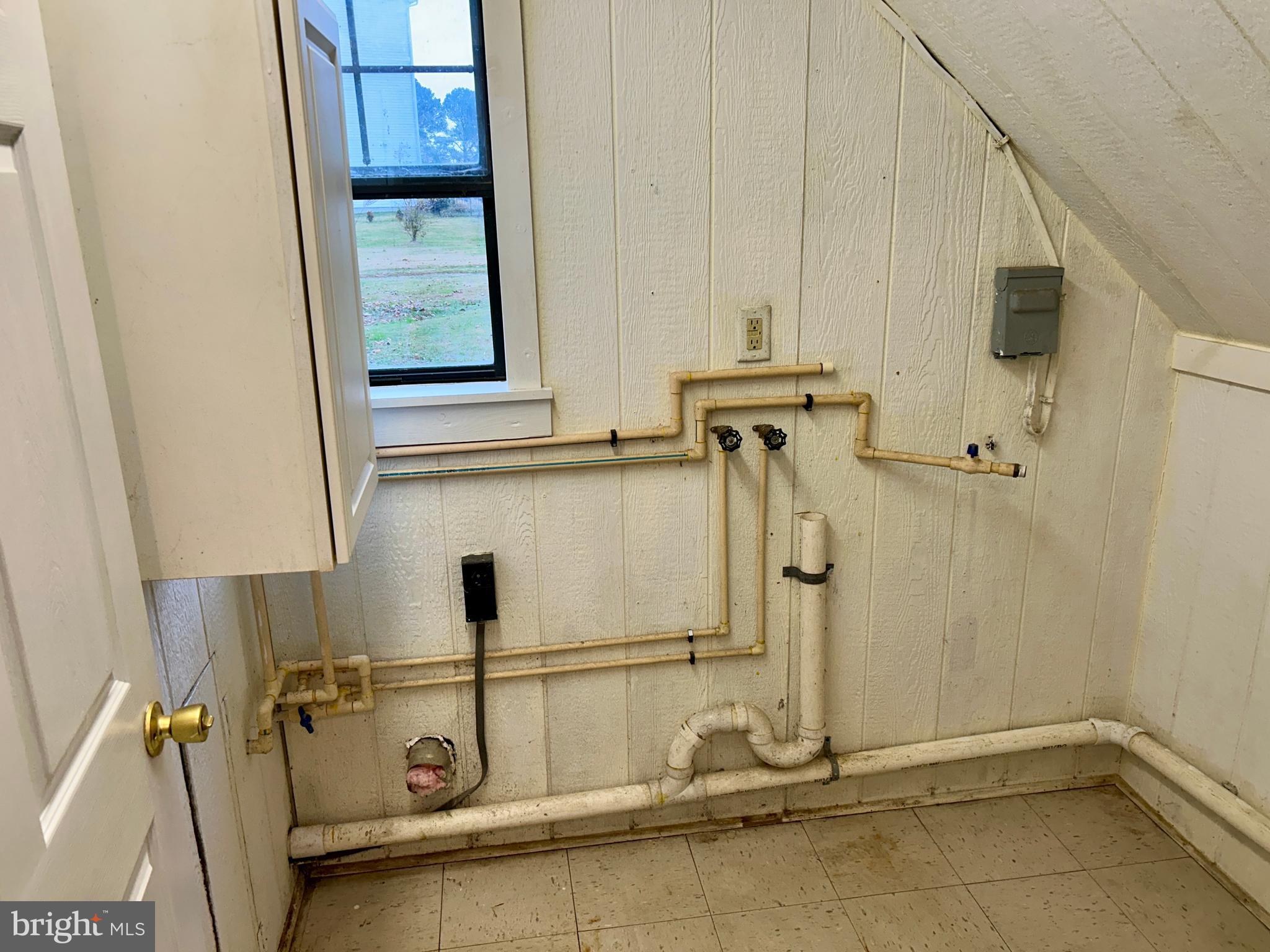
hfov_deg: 67.3
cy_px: 476
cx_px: 635
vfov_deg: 53.1
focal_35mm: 26
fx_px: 954
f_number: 1.5
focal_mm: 5.7
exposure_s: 1/120
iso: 64
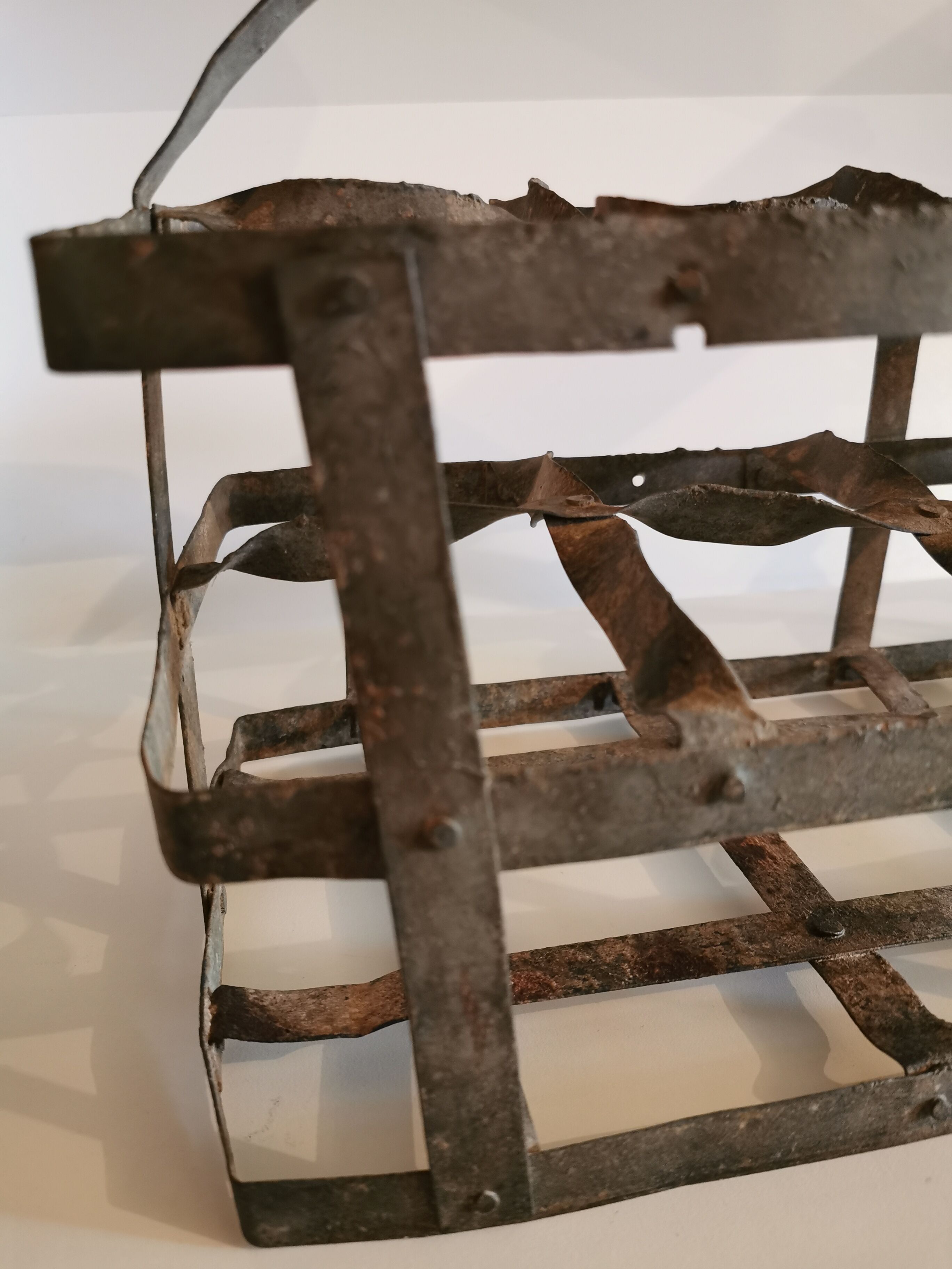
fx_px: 990
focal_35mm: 27
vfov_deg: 65.3
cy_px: 634
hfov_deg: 51.4
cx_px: 476
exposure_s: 1/33.3
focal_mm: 5.56
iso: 400
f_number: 1.6
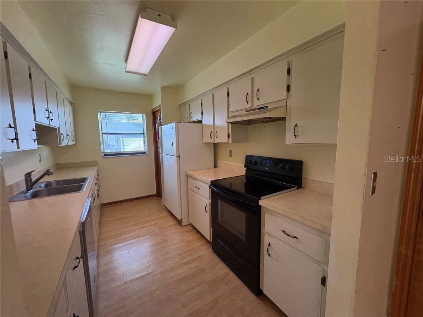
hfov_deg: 102.1
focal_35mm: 14
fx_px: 171
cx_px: 212
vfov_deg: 85.7
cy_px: 158
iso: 250
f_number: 2.2
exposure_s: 1/120
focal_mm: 2.22
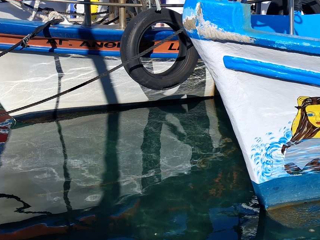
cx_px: 119
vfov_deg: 21.2
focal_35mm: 66
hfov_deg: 29.3
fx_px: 610
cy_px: -22
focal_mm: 4
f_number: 1.8
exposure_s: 1/1111
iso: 25
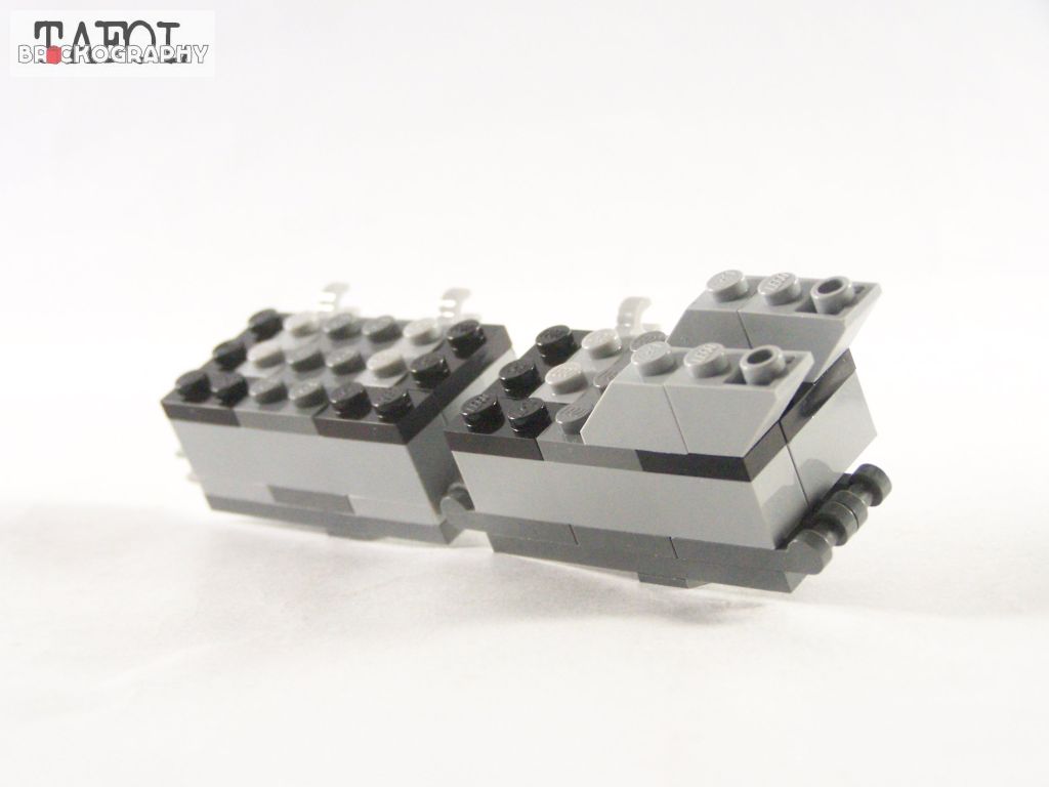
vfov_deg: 18.0
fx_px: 2485
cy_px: 394
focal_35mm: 82
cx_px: 524
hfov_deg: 23.8
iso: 400
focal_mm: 13.7
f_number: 3.2
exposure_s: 1/60
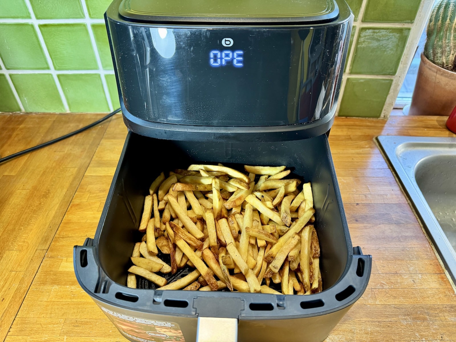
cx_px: 228
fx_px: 316
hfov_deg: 71.6
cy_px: 171
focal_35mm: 24
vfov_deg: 56.8
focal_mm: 6.76
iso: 200
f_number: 1.78
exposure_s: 1/78
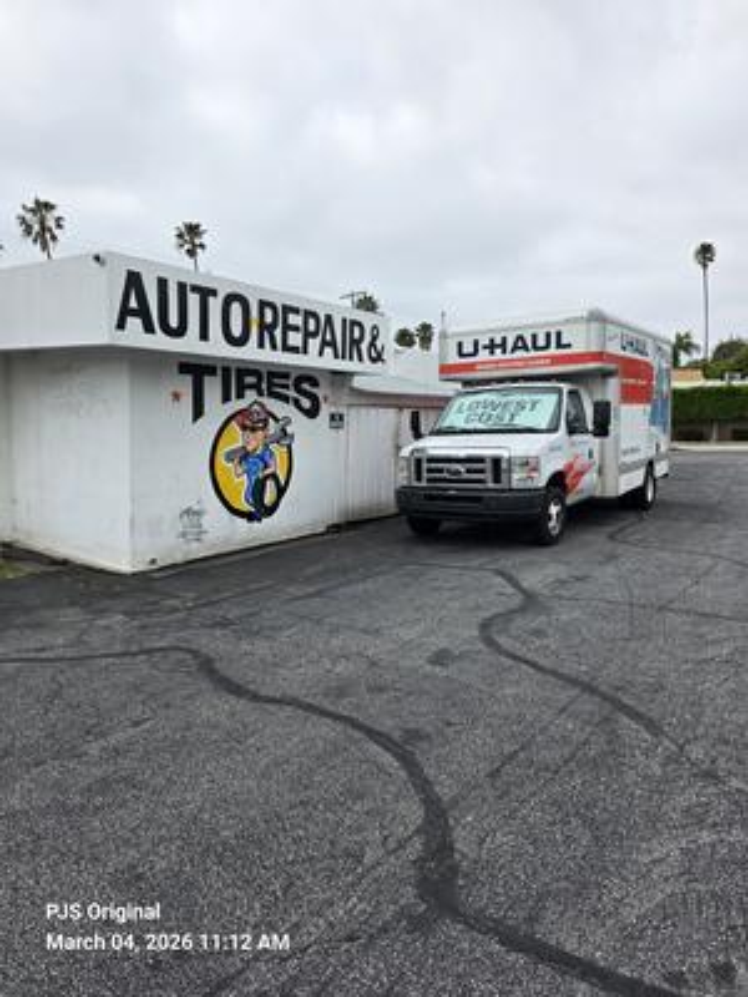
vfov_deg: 73.9
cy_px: 498
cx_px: 374
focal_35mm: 23
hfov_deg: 58.9
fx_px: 663
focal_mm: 6.25
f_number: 1.7
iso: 80
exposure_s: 1/5153
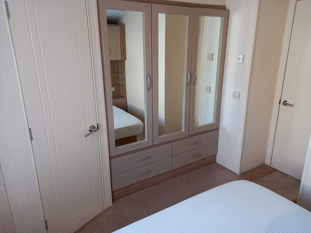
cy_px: 116
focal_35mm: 25
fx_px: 225
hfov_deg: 69.4
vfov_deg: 54.9
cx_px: 156
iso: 160
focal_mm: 4.6
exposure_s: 1/30
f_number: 2
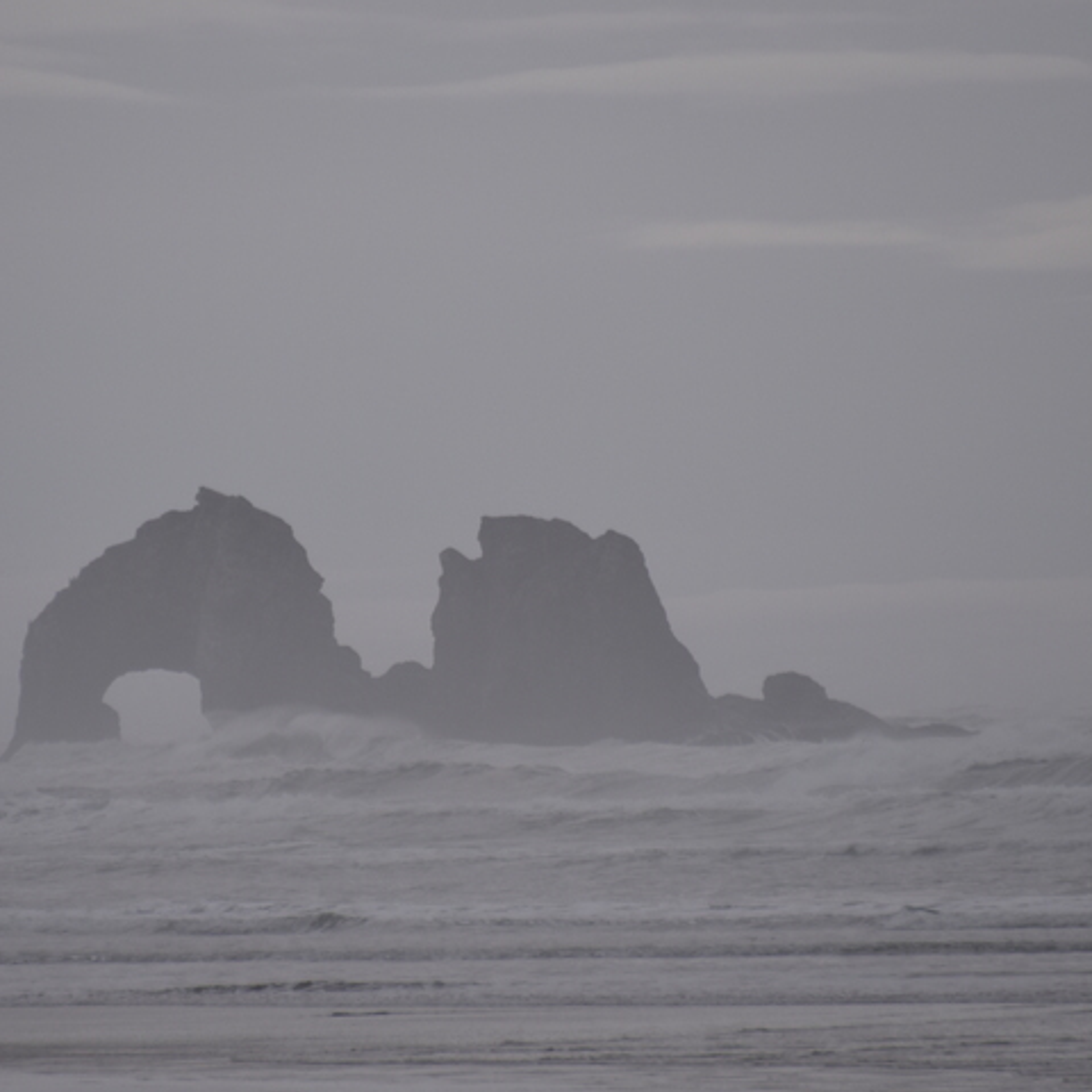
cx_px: 414
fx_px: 24269
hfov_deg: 2.6
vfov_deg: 2.6
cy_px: 562
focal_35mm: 680
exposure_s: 1/640
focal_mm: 300
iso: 250
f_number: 5.6
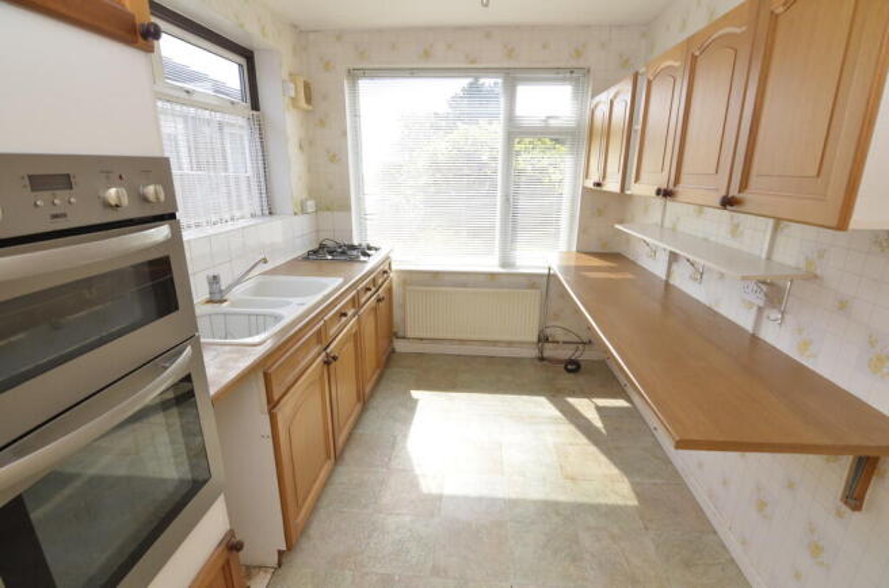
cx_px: 444
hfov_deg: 95.1
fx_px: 406
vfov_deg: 71.8
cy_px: 294
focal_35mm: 16
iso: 400
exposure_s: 1/200
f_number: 5.6
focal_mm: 11
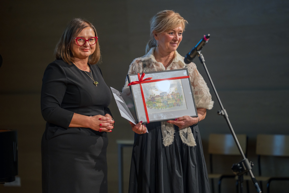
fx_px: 1390
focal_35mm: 173
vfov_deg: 7.9
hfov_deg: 11.9
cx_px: 144
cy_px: 96
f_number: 3.2
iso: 1600
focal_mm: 173.2
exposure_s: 1/125
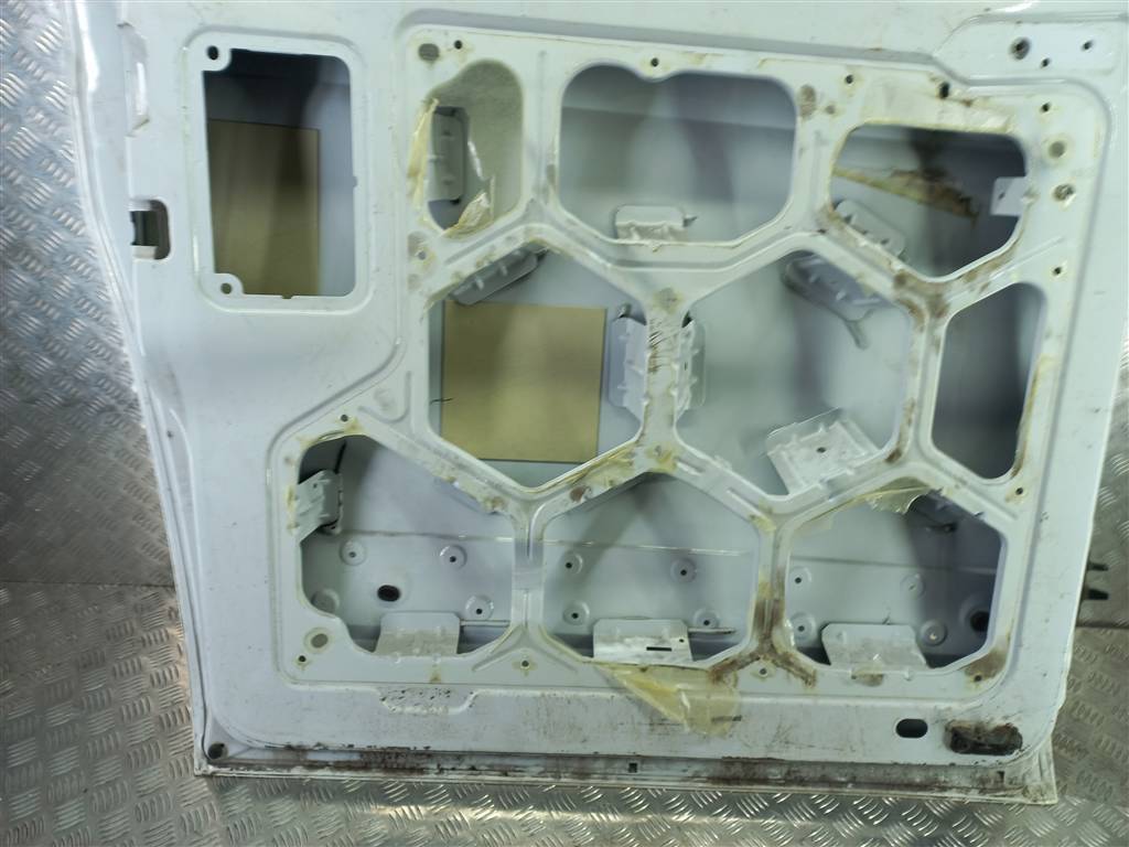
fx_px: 815
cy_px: 424
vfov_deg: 54.9
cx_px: 564
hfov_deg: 69.4
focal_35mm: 25
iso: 40
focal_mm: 4.6
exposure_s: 1/50
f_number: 1.8
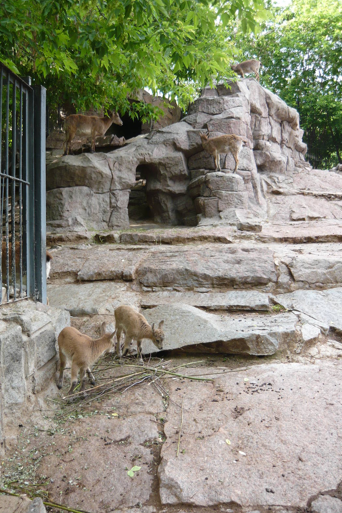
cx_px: 149
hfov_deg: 37.8
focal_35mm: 35
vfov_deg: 54.4
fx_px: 499
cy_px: 258
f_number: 2.8
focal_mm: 5.5
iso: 100
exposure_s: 1/100
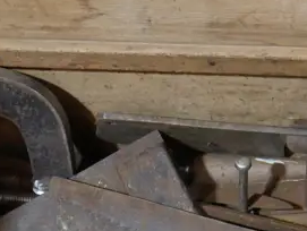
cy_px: 157
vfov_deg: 9.8
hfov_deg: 13.0
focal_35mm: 151
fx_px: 1341
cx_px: 266
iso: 500
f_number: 4.4
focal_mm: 20
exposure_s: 1/60
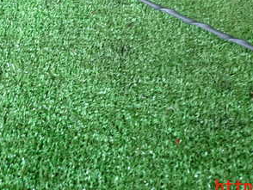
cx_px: 151
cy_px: 5
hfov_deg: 37.3
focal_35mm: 51
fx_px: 373
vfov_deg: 27.2
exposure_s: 1/40
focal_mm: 4.5
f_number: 2
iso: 200
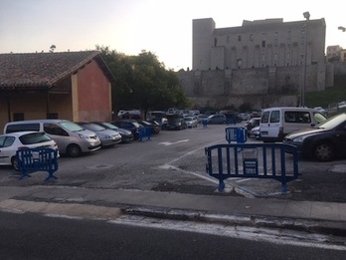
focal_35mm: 29
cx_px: 173
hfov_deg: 61.7
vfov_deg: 48.2
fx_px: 290
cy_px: 130
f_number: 2.2
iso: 25
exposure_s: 1/388
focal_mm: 4.15
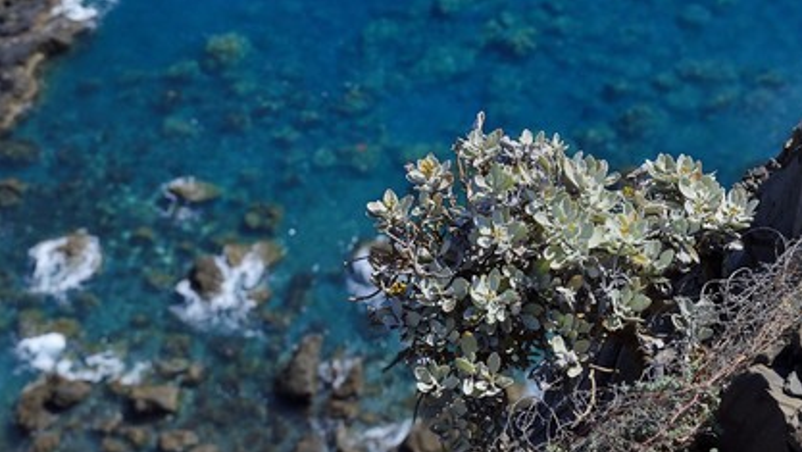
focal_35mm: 58
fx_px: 1234
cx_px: 402
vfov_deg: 20.8
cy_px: 206
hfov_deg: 36.0
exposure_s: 1/400
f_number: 9
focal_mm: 55
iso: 200
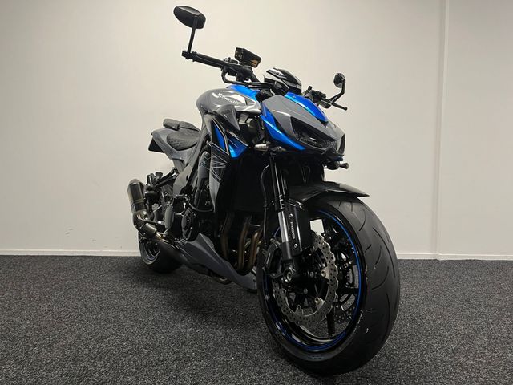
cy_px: 192
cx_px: 256
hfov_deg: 67.3
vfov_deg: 53.1
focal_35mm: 26
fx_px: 385
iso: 80
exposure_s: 1/50
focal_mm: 5.1
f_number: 1.6
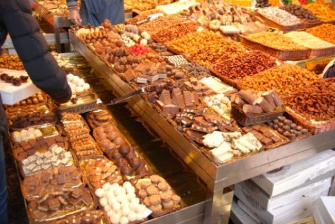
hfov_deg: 55.1
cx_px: 168
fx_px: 321
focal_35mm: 34
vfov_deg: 38.5
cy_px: 112
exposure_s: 1/80
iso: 560
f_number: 4
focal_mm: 23
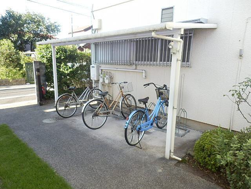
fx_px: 174
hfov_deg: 71.6
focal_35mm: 24
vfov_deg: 56.8
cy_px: 94
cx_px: 126
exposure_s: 1/100
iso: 80
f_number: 3
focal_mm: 4.2
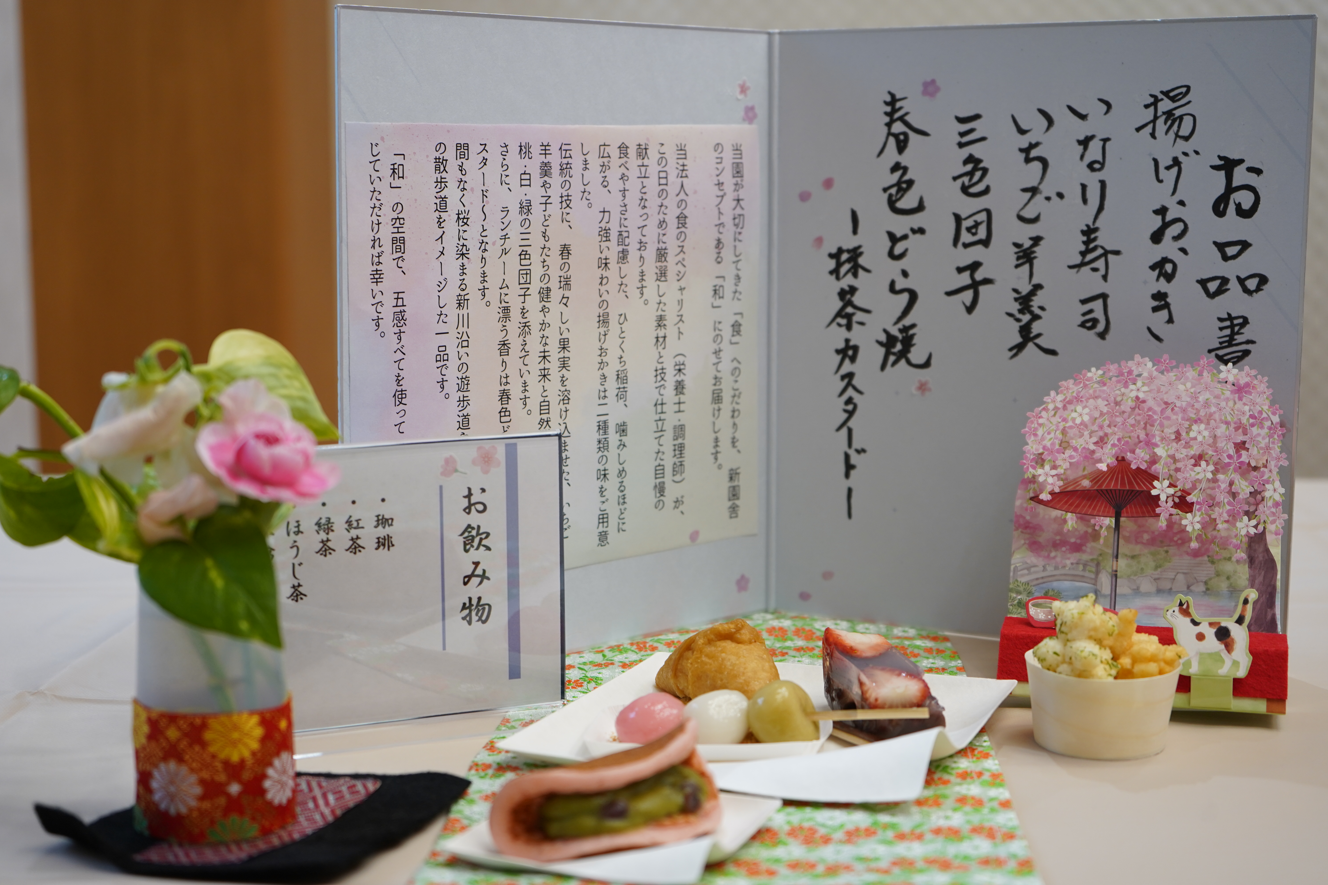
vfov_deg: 27.0
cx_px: 664
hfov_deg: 39.6
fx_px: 1844
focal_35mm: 50
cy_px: 442
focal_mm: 50
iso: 500
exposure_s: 1/50
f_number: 4.5
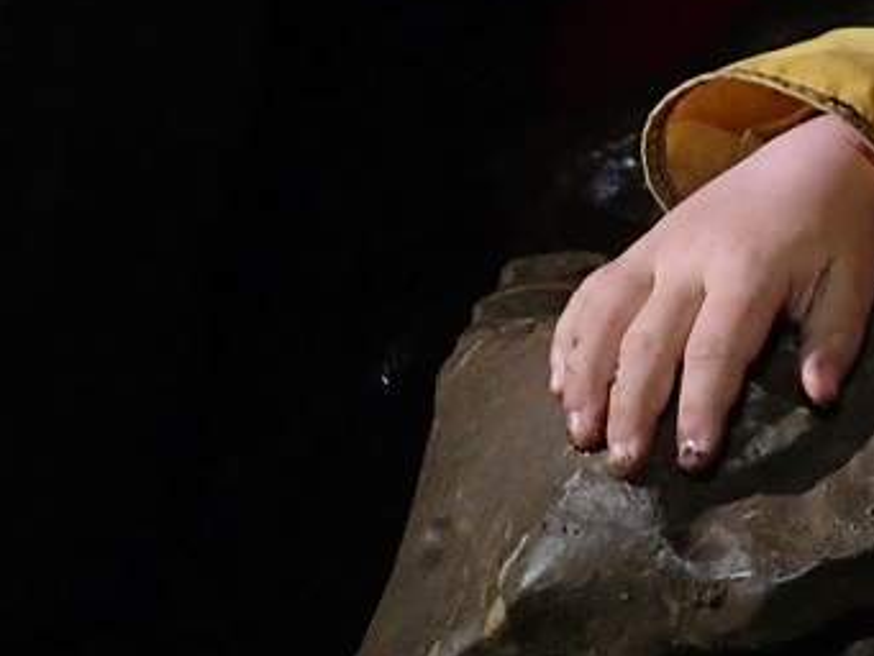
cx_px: 1489
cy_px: 215
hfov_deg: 18.4
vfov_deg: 16.8
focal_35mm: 88
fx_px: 2223
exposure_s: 1/20
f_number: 2
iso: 400
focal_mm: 4.5
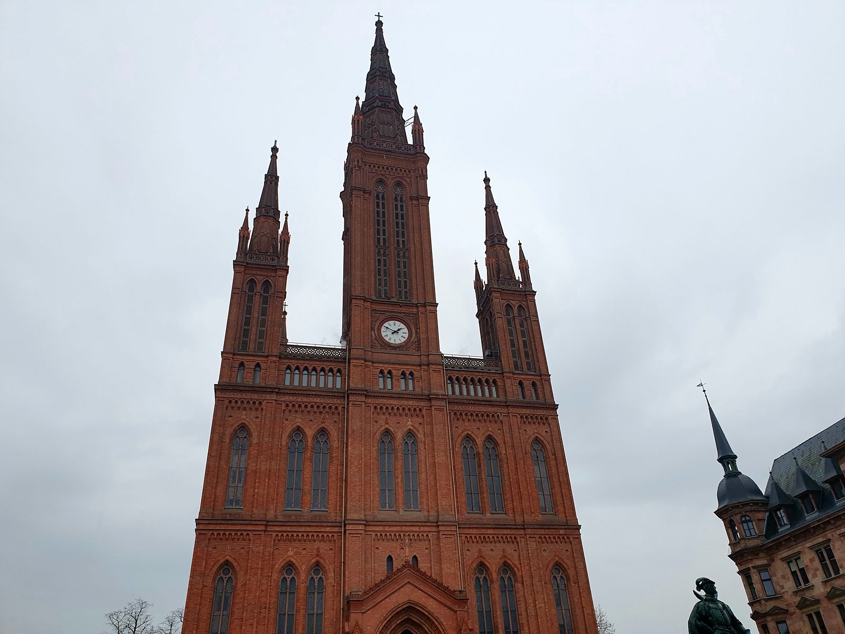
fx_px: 635
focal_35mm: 26
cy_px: 317
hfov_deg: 67.3
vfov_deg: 53.1
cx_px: 422
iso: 50
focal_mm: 4.32
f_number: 2.4
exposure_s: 1/556
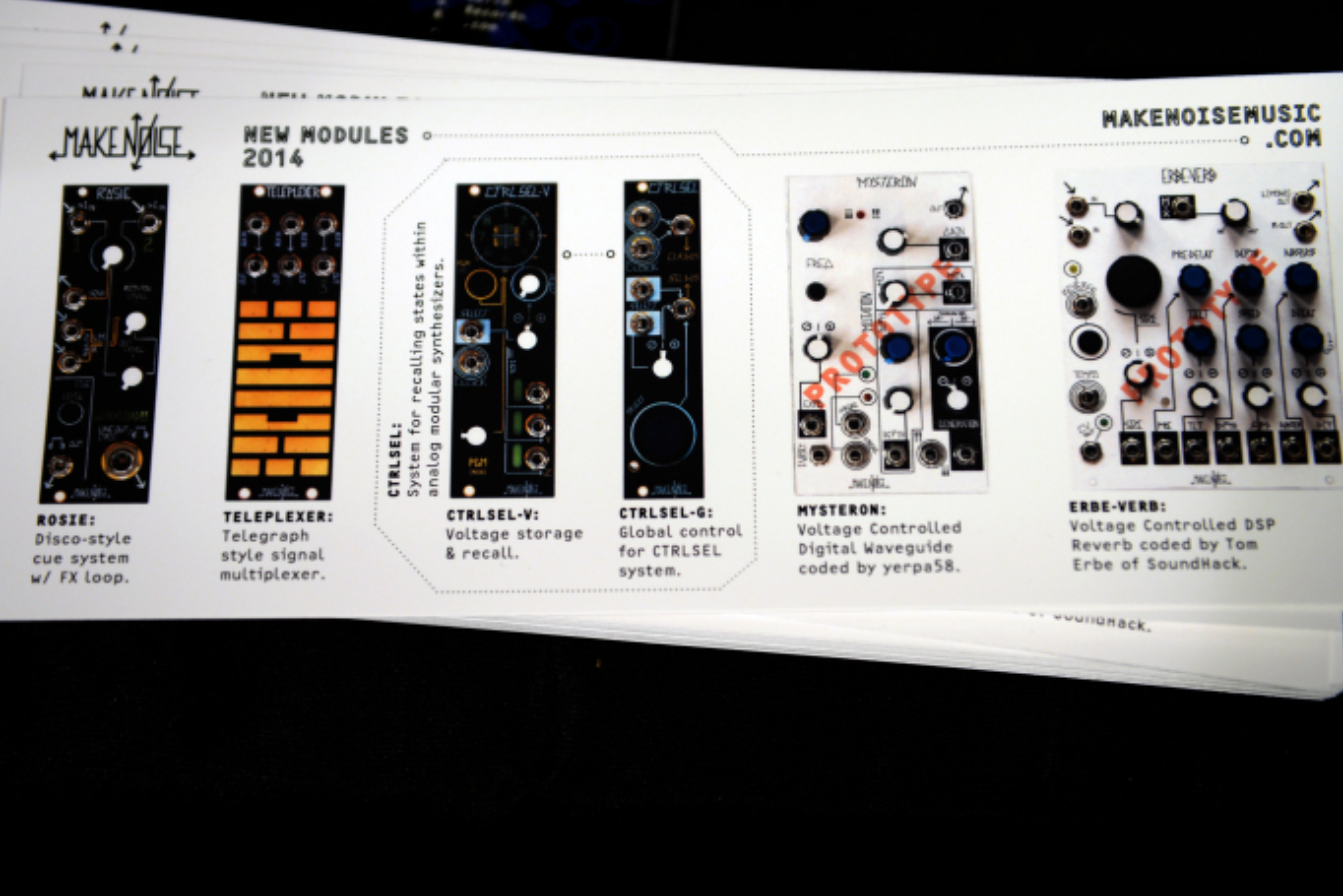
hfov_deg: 36.2
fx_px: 2052
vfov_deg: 24.6
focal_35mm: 55
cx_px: 674
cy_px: 435
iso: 800
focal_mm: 50
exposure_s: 1/100
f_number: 2.8
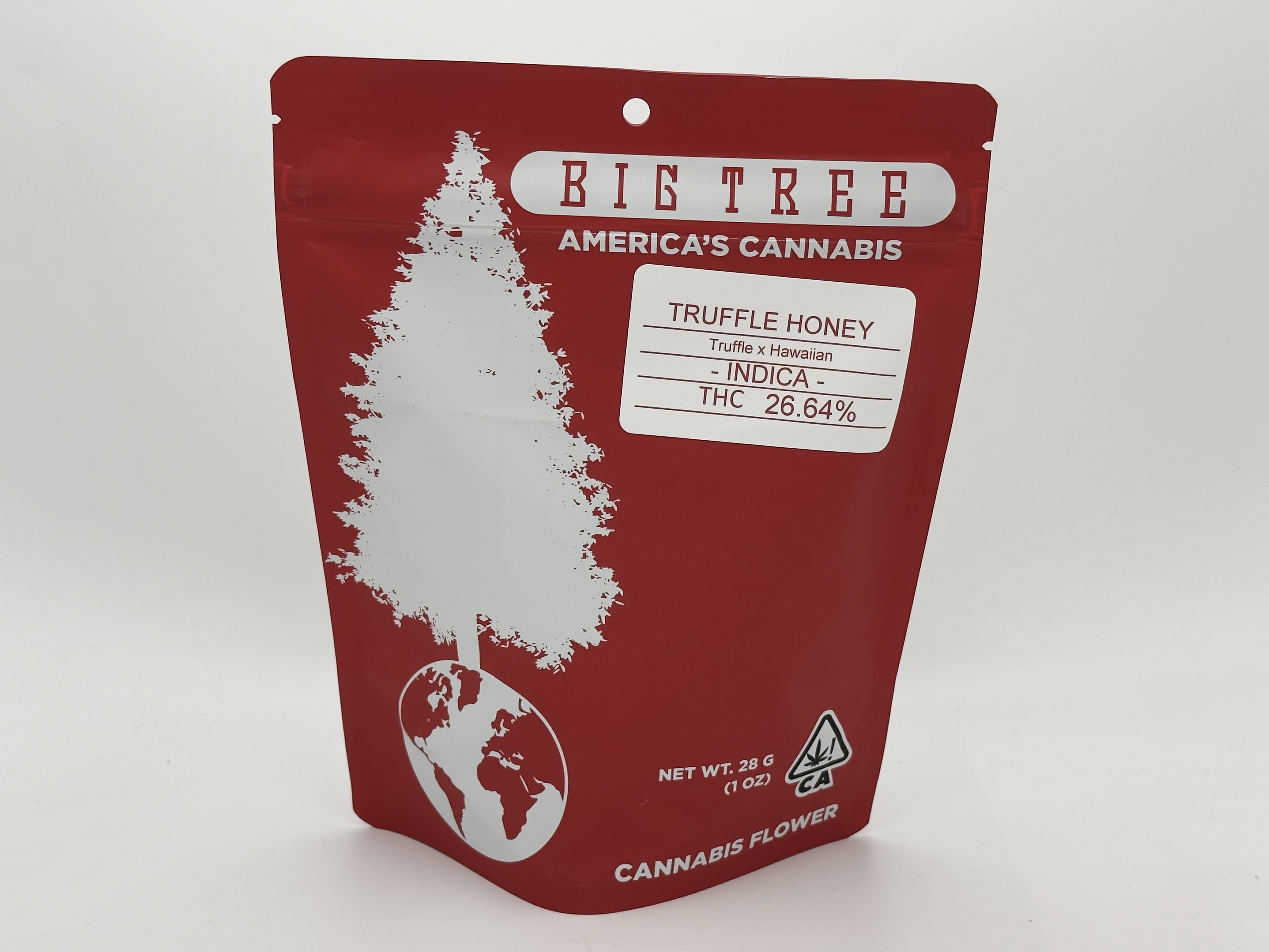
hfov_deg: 39.7
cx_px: 634
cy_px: 476
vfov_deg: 30.3
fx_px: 1760
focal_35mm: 48
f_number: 1.78
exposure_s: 1/2513
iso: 64
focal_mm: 6.76
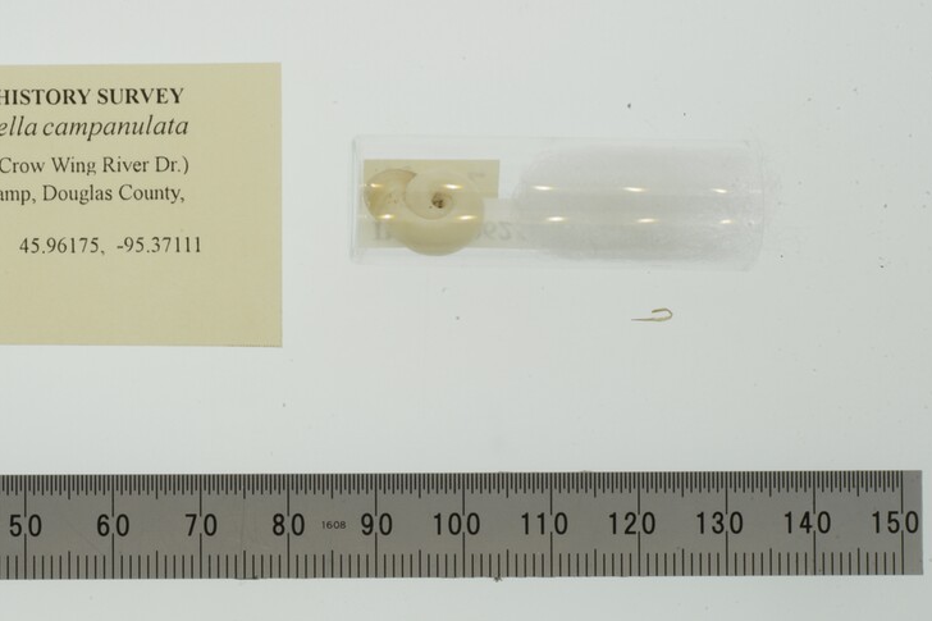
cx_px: 252
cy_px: 184
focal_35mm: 99
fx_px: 2562
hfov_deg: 20.5
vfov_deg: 13.8
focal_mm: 60
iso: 100
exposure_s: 1/13
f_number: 32
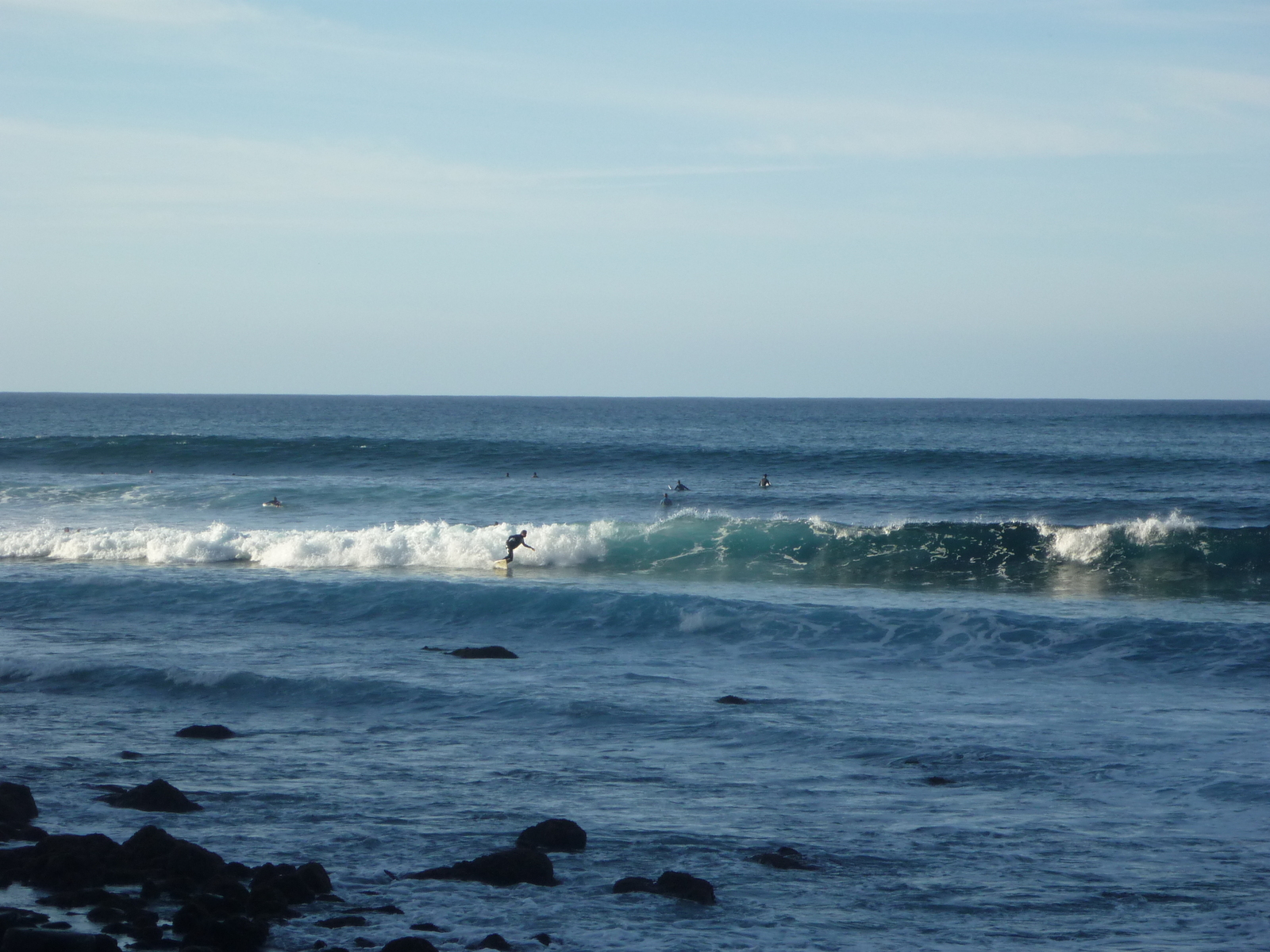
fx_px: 4843
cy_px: 476
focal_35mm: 132
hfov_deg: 14.9
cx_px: 635
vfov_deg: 11.2
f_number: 5.9
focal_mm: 22
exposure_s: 1/500
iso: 160
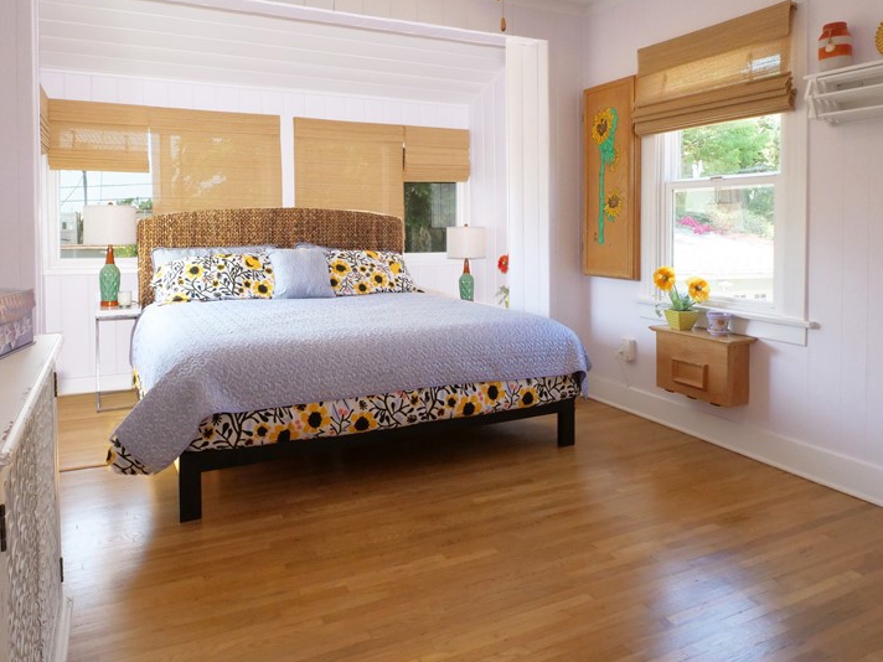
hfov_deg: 73.9
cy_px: 263
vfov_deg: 58.4
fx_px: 587
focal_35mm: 23
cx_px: 420
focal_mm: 8
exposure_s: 1/80
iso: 2000
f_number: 8
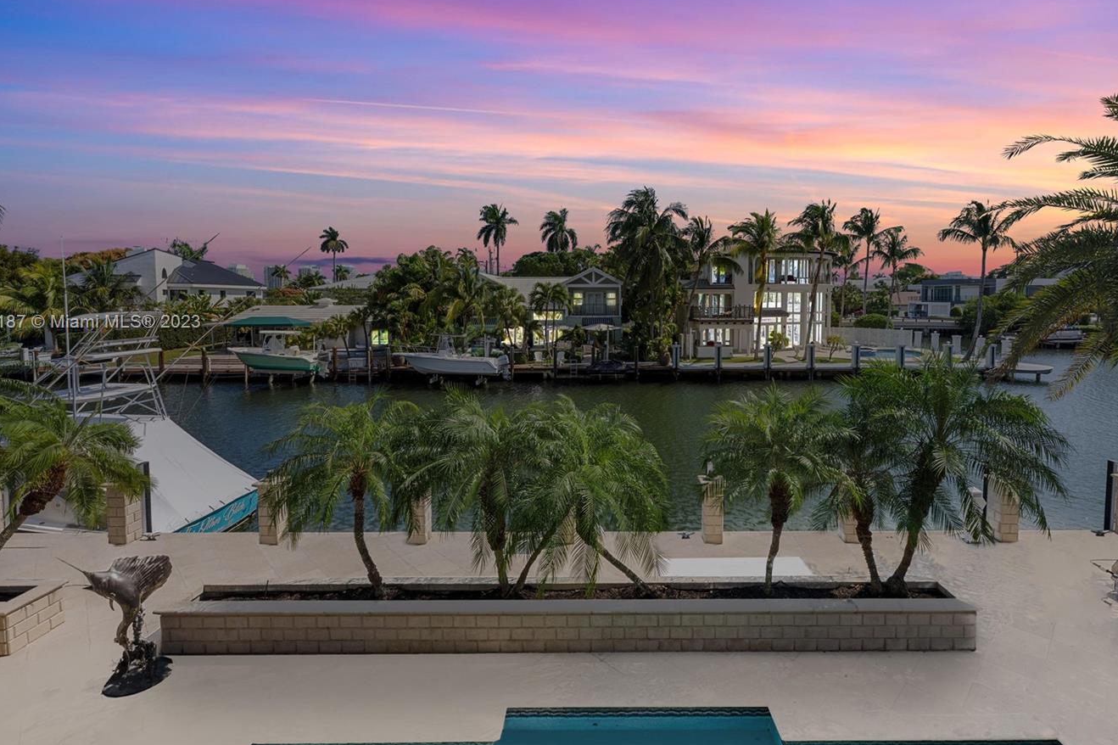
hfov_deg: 93.1
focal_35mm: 17
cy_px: 323
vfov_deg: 70.1
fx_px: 528
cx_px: 608
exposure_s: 1/125
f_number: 13
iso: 200
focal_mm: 14
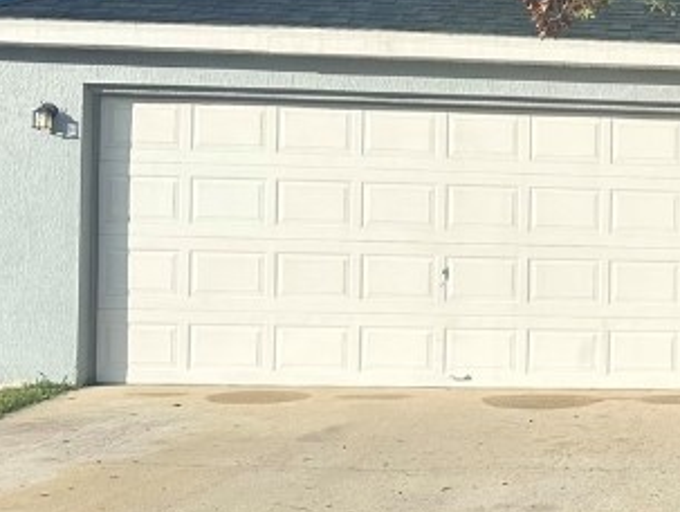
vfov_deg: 18.2
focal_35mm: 81
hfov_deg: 21.6
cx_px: 895
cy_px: 290
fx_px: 1593
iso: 80
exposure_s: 1/3597
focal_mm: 6.86
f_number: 1.78
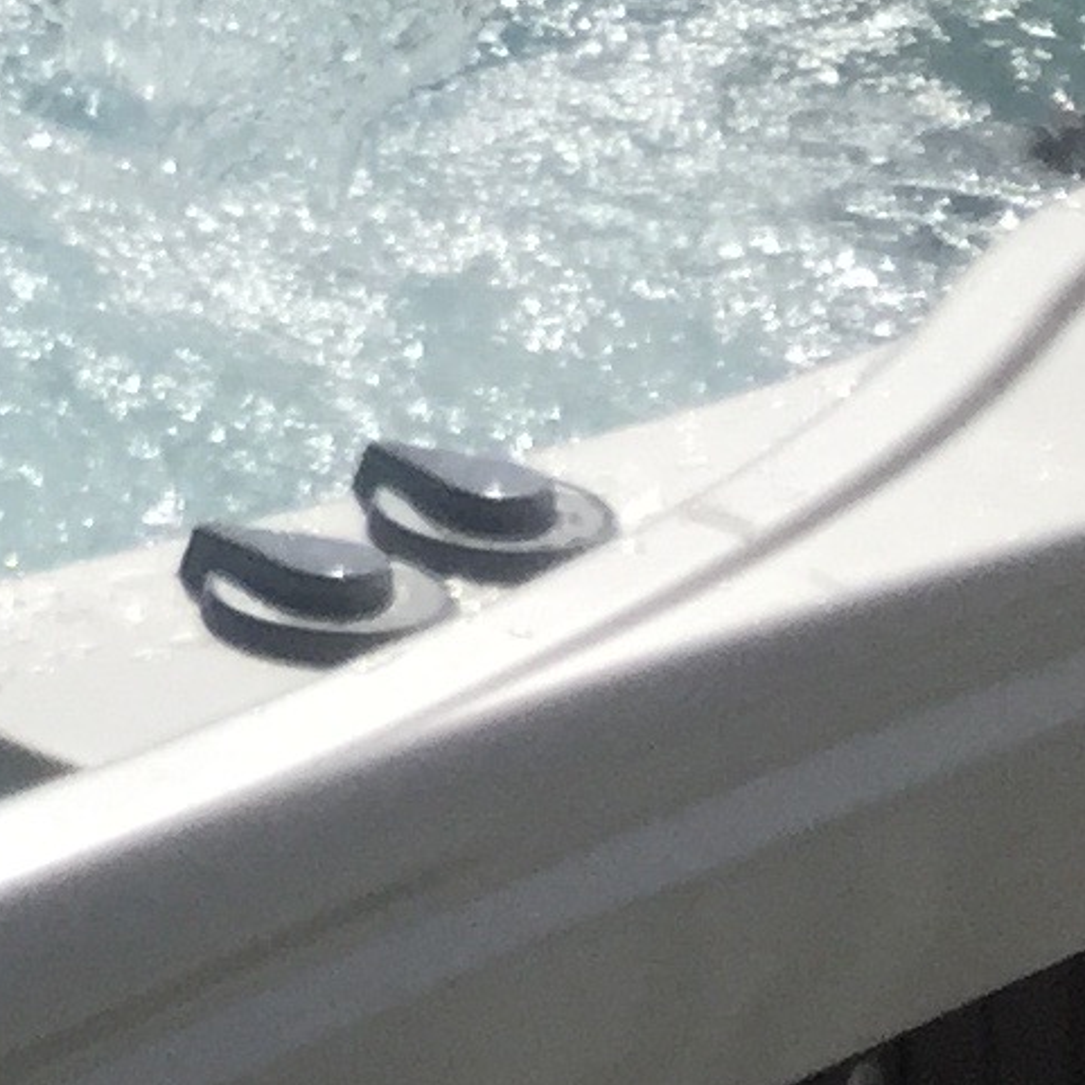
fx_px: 6170
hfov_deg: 9.1
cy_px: -1505
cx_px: -1419
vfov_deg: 9.1
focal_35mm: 174
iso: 32
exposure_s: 1/9901
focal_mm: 4.15
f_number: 2.2
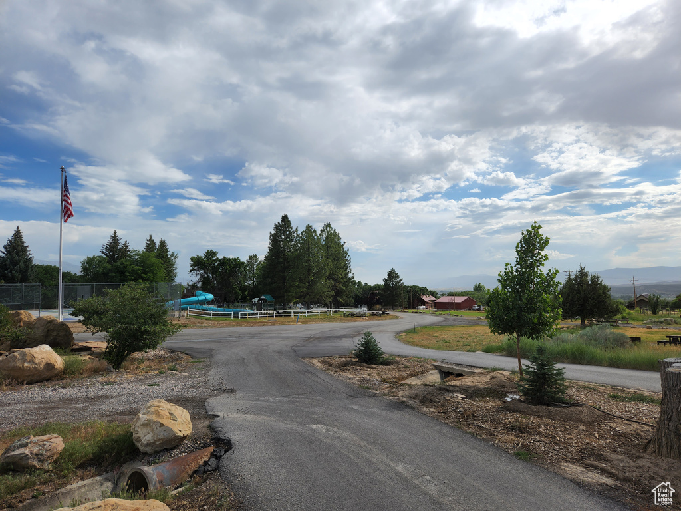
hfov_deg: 73.9
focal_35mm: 23
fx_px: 452
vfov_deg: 58.9
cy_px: 256
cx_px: 340
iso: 20
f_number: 1.8
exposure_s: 1/2277
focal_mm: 5.4
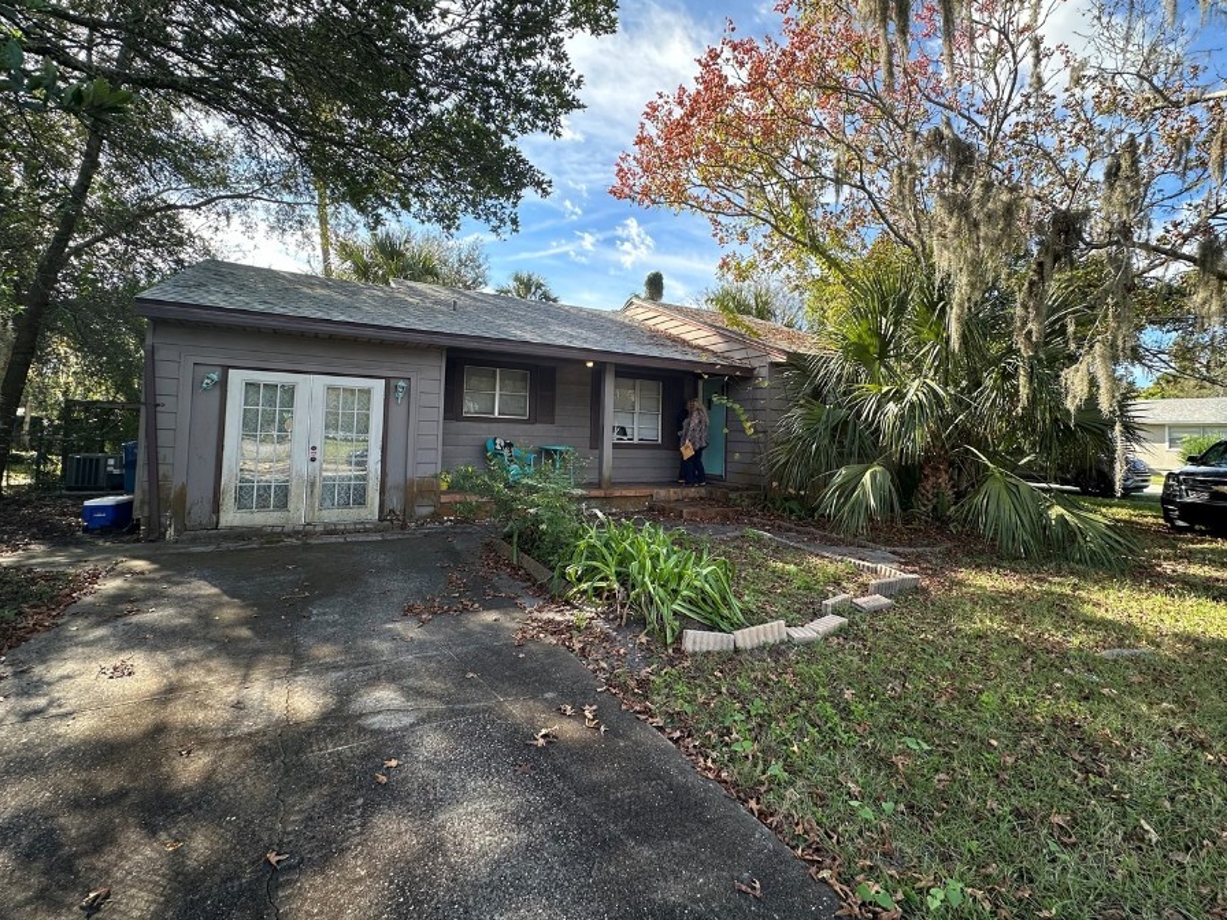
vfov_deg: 77.9
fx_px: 567
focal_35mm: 16
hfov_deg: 94.4
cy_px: 412
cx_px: 645
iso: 40
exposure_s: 1/394
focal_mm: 2.22
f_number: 2.2
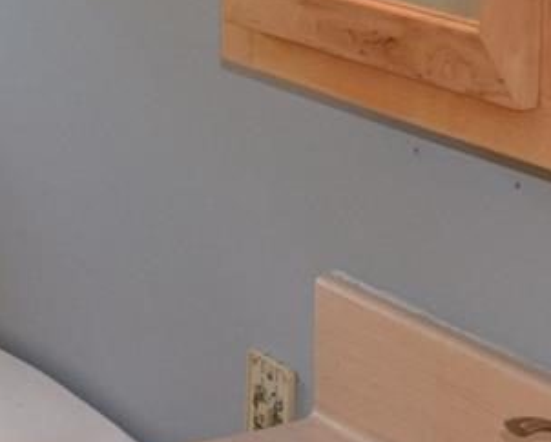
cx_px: -31
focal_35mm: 134
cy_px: -117
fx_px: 2187
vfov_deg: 11.3
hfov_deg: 14.1
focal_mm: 18
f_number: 5
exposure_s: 1/100
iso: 800
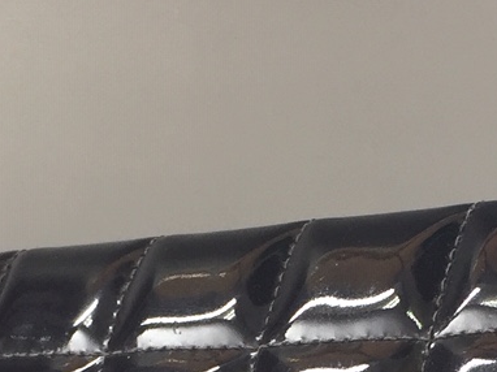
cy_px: 649
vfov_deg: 11.2
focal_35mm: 124
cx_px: 328
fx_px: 1779
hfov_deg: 15.9
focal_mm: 4.15
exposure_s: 1/40
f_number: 2.2
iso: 32
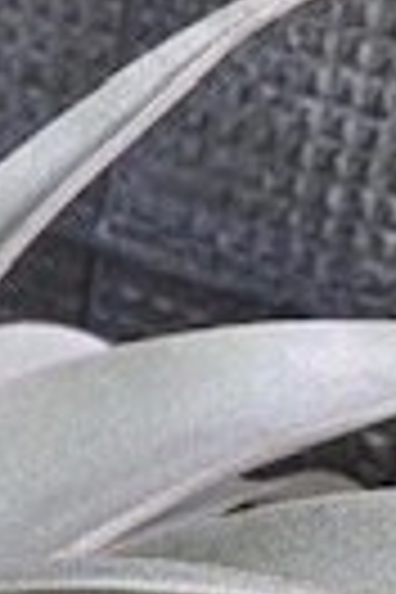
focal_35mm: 131
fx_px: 2161
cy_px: 814
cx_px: -302
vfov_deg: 14.8
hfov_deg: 9.9
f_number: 1.8
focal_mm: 4.25
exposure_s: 1/186
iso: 25
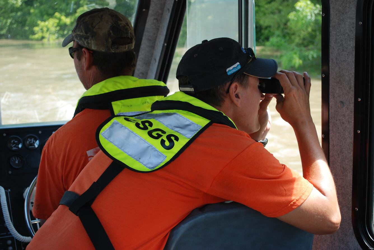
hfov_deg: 31.9
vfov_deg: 21.6
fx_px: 655
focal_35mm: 63
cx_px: 187
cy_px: 125
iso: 180
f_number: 5.6
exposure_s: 1/125
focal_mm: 42
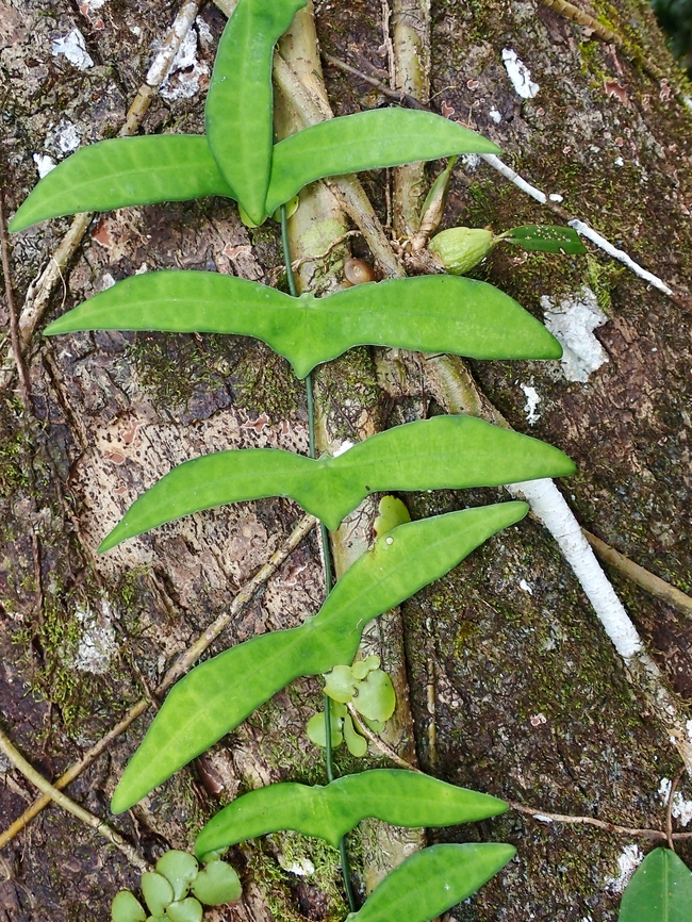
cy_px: 461
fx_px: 959
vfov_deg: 51.3
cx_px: 346
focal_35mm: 36
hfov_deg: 39.7
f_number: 3.5
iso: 200
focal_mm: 6.37
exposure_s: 1/80
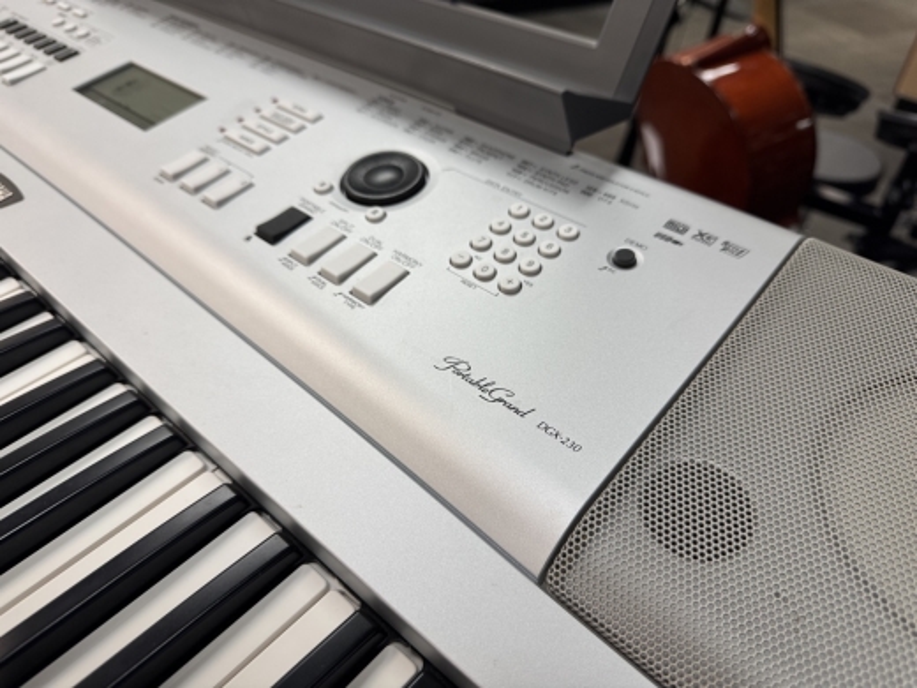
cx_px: 458
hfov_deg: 71.6
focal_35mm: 24
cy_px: 344
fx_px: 636
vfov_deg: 56.8
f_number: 1.78
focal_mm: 6.76
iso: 100
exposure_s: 1/120
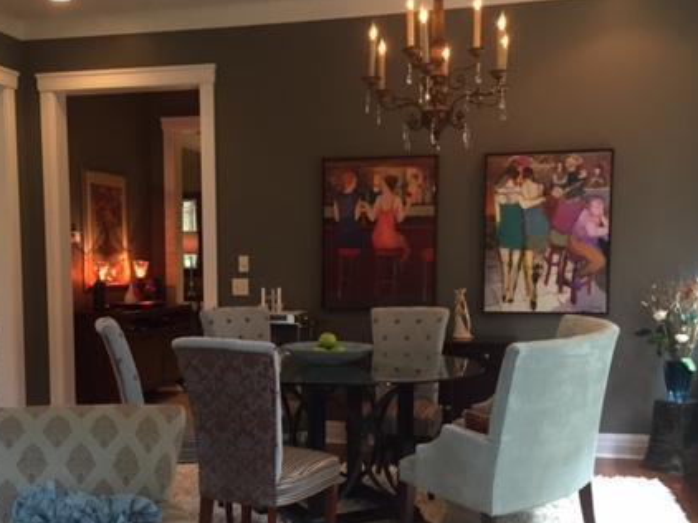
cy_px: 341
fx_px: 887
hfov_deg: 42.8
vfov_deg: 32.6
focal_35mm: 44
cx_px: 294
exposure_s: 1/30
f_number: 2.2
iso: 125
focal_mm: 4.15
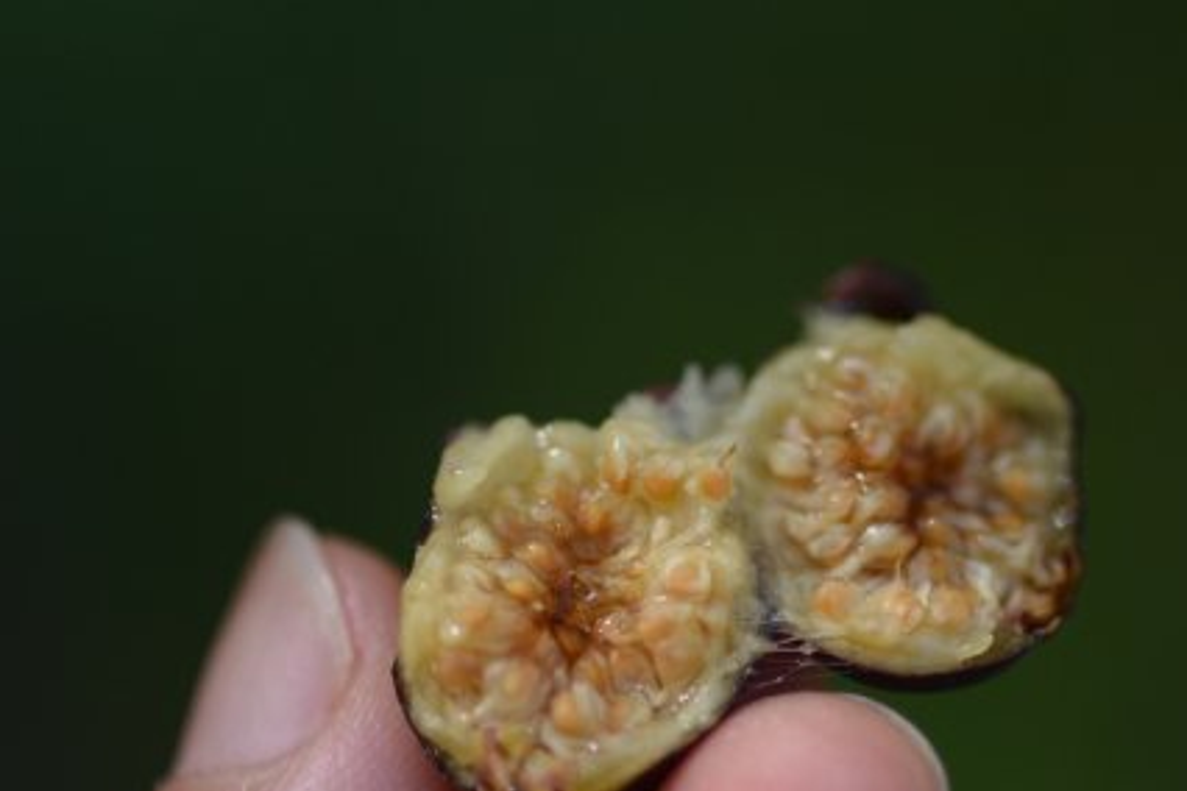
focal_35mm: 170
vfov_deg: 8.1
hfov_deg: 12.1
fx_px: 5605
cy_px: 540
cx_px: 758
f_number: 4
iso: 500
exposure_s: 1/4000
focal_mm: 105
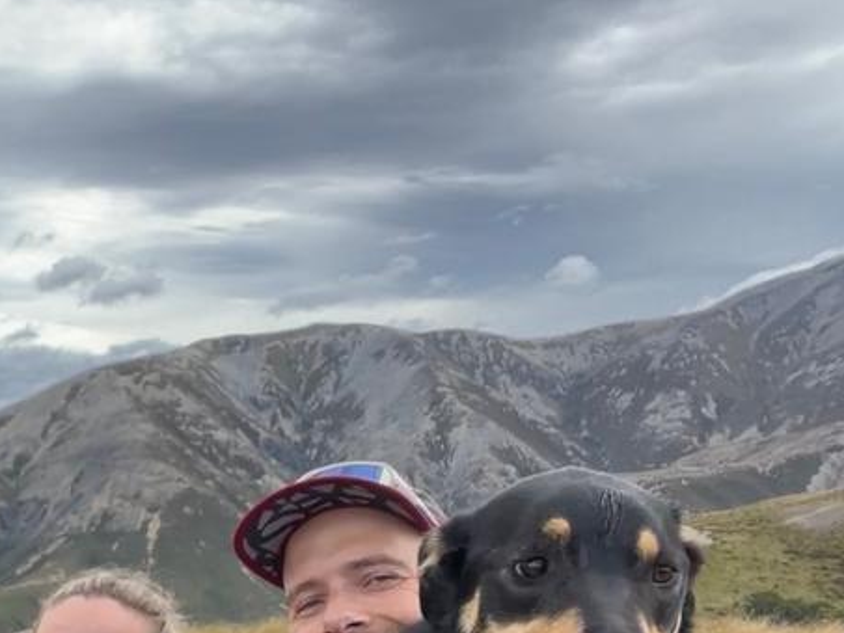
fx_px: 1268
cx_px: -19
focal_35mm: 52
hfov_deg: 33.4
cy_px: 579
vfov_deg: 27.0
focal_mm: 2.71
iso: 32
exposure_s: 1/636
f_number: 2.2
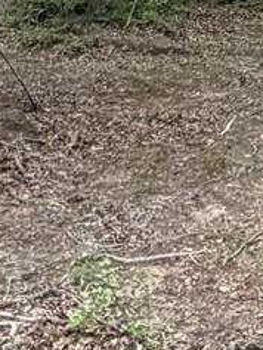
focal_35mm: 121
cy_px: -83
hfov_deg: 12.3
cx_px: 155
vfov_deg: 15.6
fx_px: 1225
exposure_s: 1/121
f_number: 2.2
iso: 320
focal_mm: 2.22
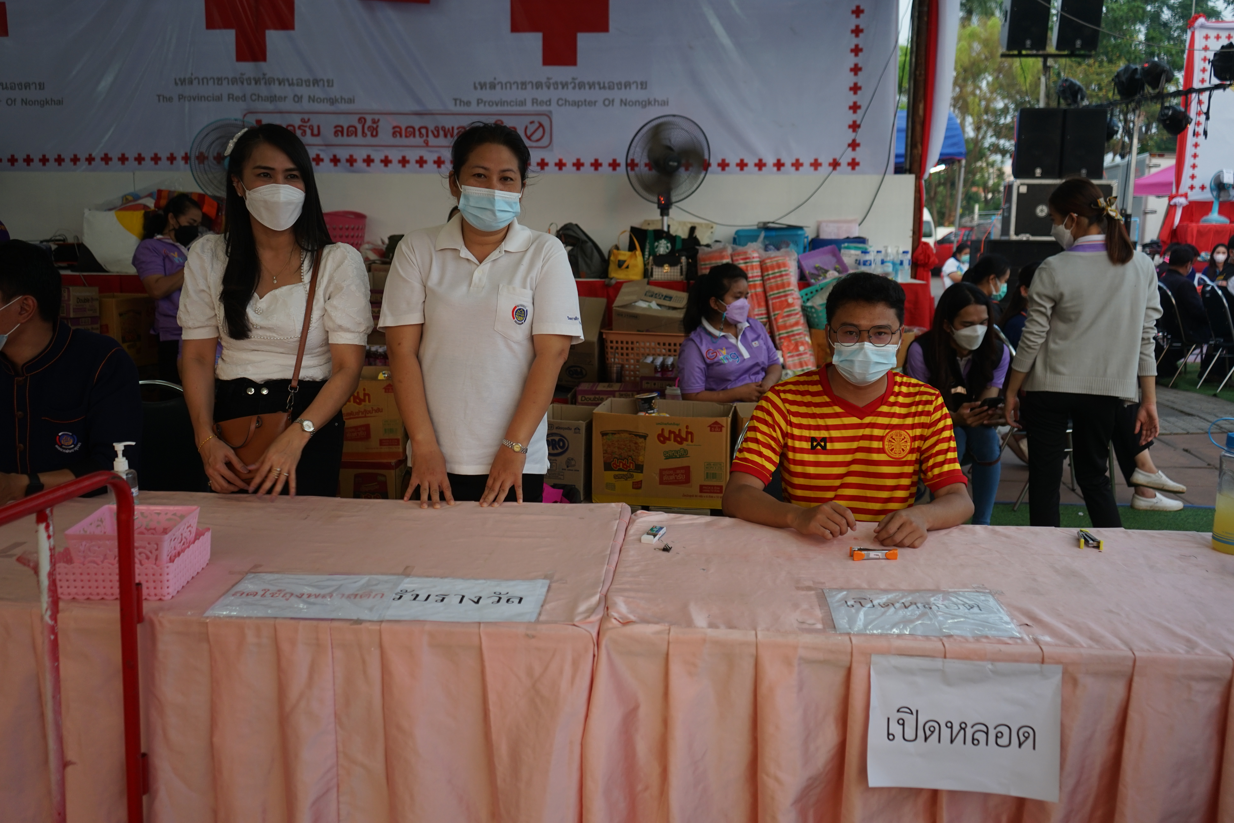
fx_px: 1063
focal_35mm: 31
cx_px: 617
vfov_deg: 42.3
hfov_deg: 60.3
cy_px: 412
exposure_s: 1/160
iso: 320
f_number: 4
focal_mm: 31
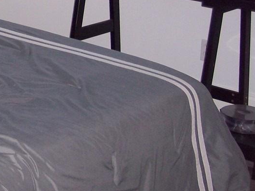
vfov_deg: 13.2
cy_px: 2
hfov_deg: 16.9
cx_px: -53
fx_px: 817
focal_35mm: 111
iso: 140
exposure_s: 1/60
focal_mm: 8
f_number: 2.8
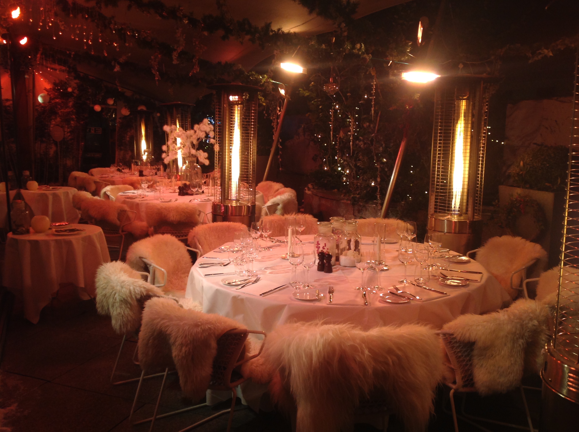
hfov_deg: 52.7
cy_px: 216
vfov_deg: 40.6
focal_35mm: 35
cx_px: 290
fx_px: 585
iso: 64
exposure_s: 1/15
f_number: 2.4
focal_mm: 4.28
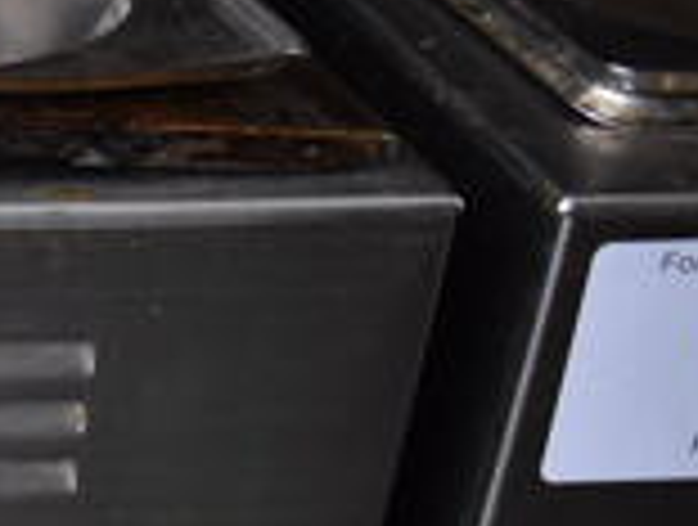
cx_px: -621
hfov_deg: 15.8
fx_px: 2062
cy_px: 342
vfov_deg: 14.5
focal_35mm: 102
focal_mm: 18
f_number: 3.5
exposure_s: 1/160
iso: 800
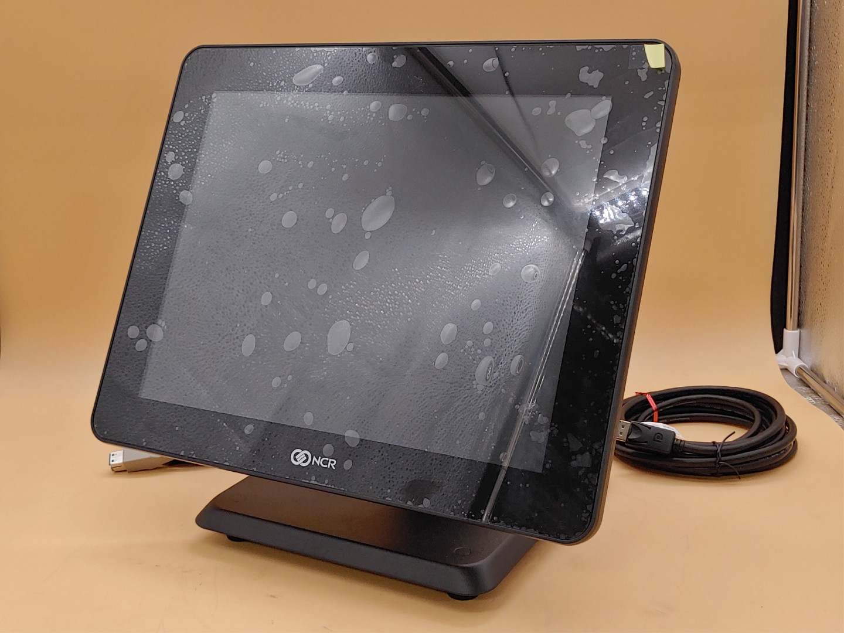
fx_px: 1000
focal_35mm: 41
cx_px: 422
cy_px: 316
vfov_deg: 35.1
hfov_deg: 45.8
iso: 50
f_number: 1.8
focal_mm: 4.36
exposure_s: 1/120
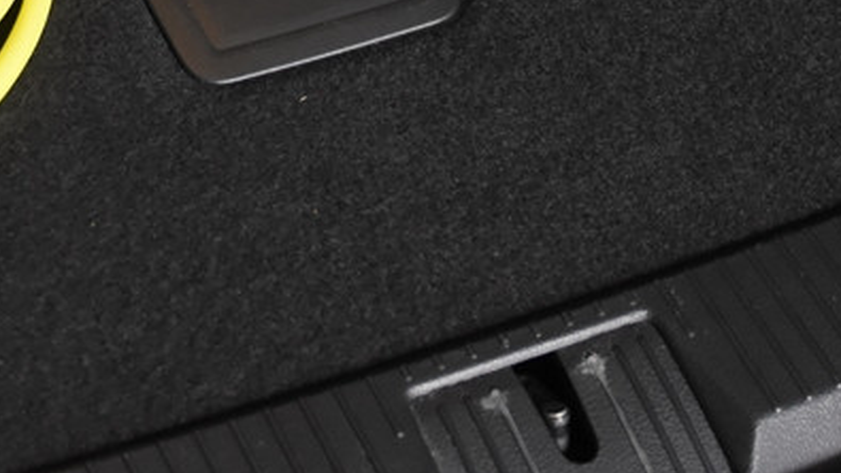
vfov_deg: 9.3
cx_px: 102
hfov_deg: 16.8
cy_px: -240
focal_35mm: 126
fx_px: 2817
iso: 1600
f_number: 3.5
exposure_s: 1/80
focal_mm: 31
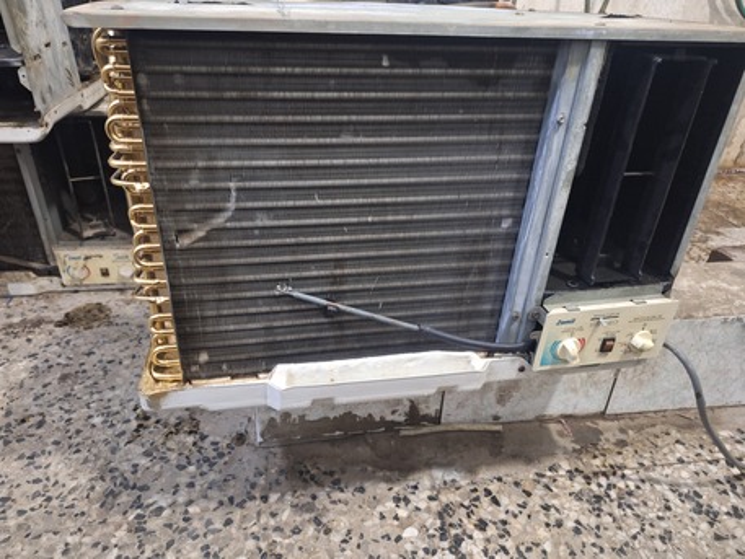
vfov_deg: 58.9
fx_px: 495
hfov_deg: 73.9
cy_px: 280
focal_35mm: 23
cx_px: 372
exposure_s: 1/25
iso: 400
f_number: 1.8
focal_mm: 5.54
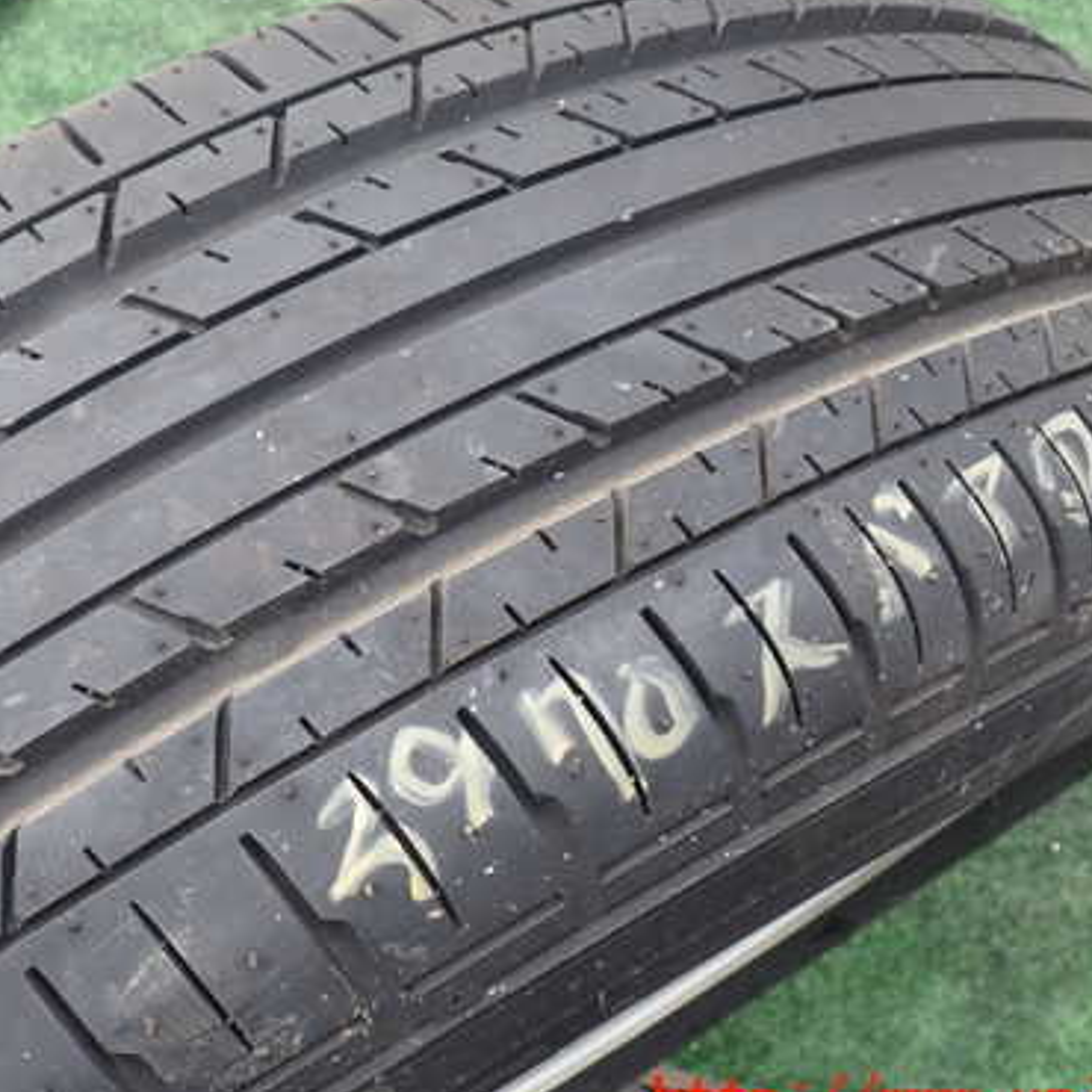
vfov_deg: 39.1
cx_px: 434
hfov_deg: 39.0
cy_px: 478
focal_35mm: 43
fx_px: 1535
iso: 100
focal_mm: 5.4
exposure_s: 1/125
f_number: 3.2
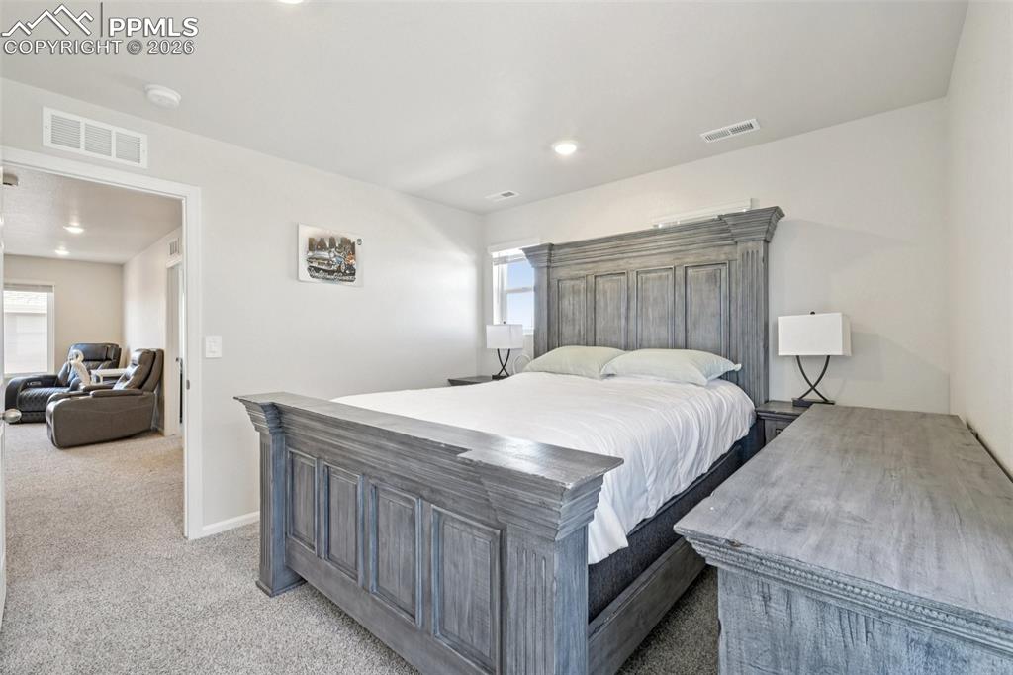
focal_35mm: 15
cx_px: 506
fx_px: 422
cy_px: 338
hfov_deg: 100.4
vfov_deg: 77.3
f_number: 8
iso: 800
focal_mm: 10
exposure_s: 1/10
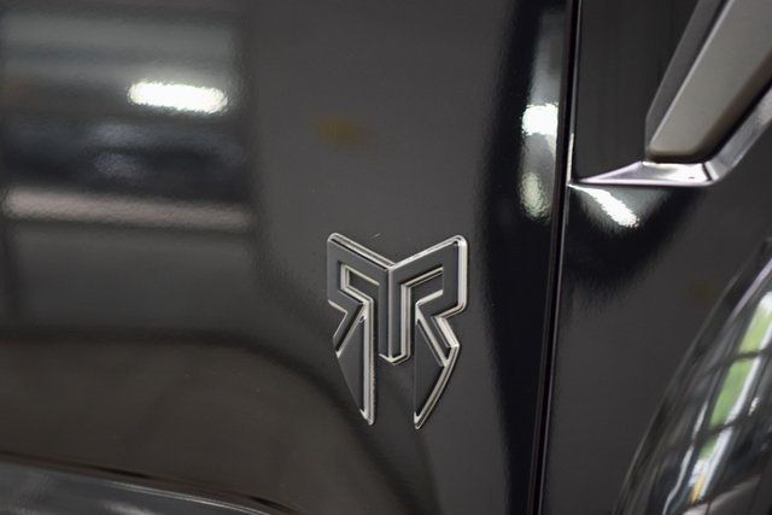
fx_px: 2252
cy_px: 258
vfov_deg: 13.0
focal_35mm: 105
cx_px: 386
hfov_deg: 19.5
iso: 1600
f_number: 2.8
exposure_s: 1/50
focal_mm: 70
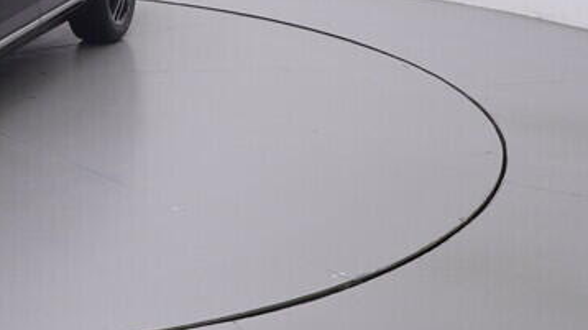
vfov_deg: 17.1
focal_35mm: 68
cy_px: -62
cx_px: -135
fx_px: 1052
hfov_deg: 27.2
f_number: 5
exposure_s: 1/80
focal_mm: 15
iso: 200
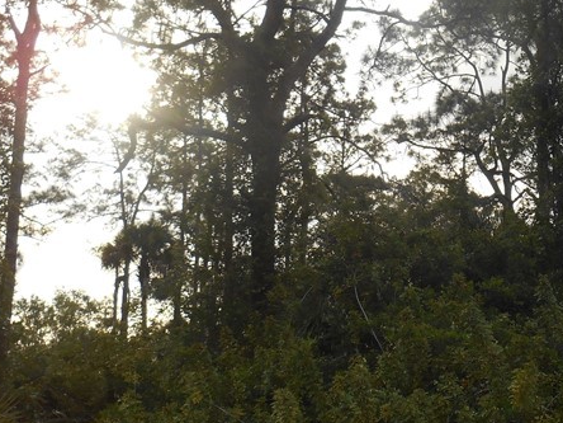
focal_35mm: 60
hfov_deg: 31.6
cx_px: 427
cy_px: 224
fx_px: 976
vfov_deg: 24.4
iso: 80
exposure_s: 1/250
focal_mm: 4.7
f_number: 3.4
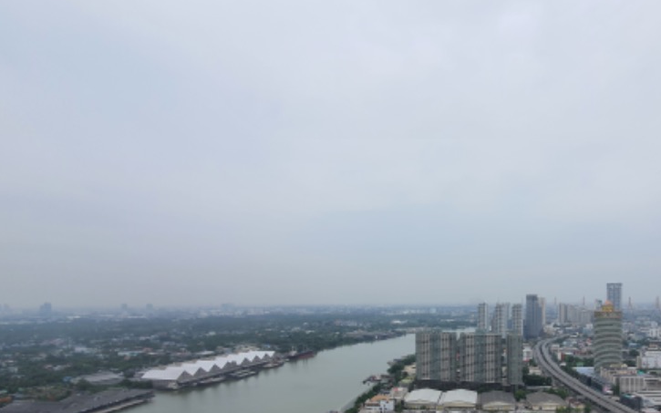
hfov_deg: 84.5
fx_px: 342
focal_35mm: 19
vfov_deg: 58.9
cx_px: 449
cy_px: 310
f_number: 2.2
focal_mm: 1.8
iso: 50
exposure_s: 1/1472
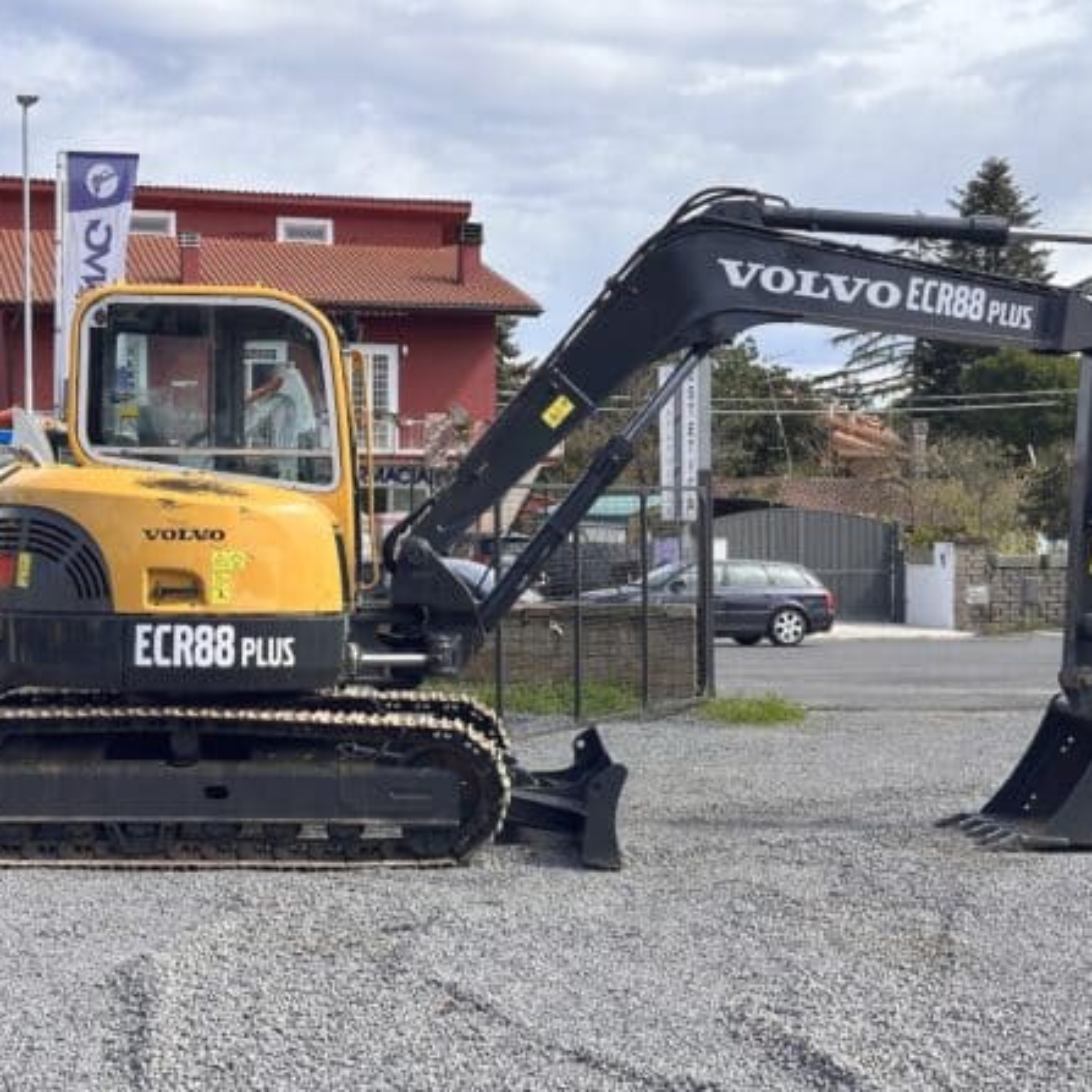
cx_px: 520
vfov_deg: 30.0
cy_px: 547
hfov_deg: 30.0
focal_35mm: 57
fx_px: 2034
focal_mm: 6.86
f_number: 1.78
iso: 64
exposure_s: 1/2358
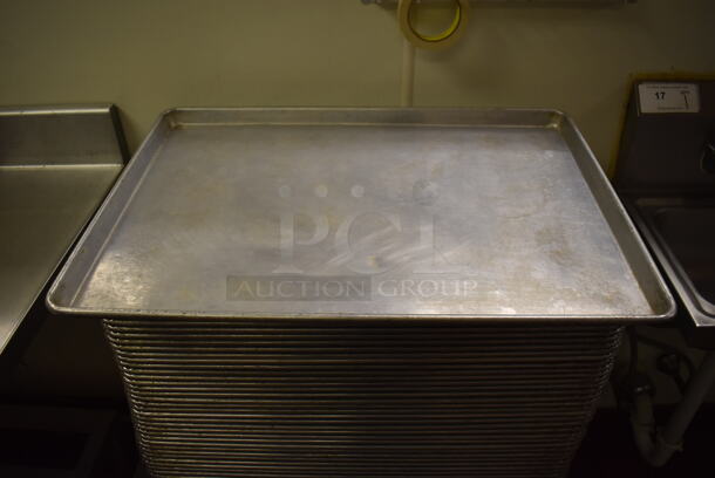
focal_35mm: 27
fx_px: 537
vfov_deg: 48.0
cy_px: 239
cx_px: 358
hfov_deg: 67.3
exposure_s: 1/160
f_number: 3.5
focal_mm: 18
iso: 800
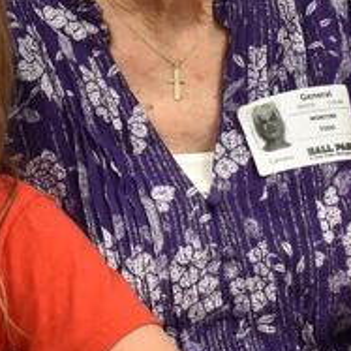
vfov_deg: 10.6
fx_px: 1881
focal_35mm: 164
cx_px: 175
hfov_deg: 10.7
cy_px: -11
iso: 900
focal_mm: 30
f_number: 7.1
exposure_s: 1/50
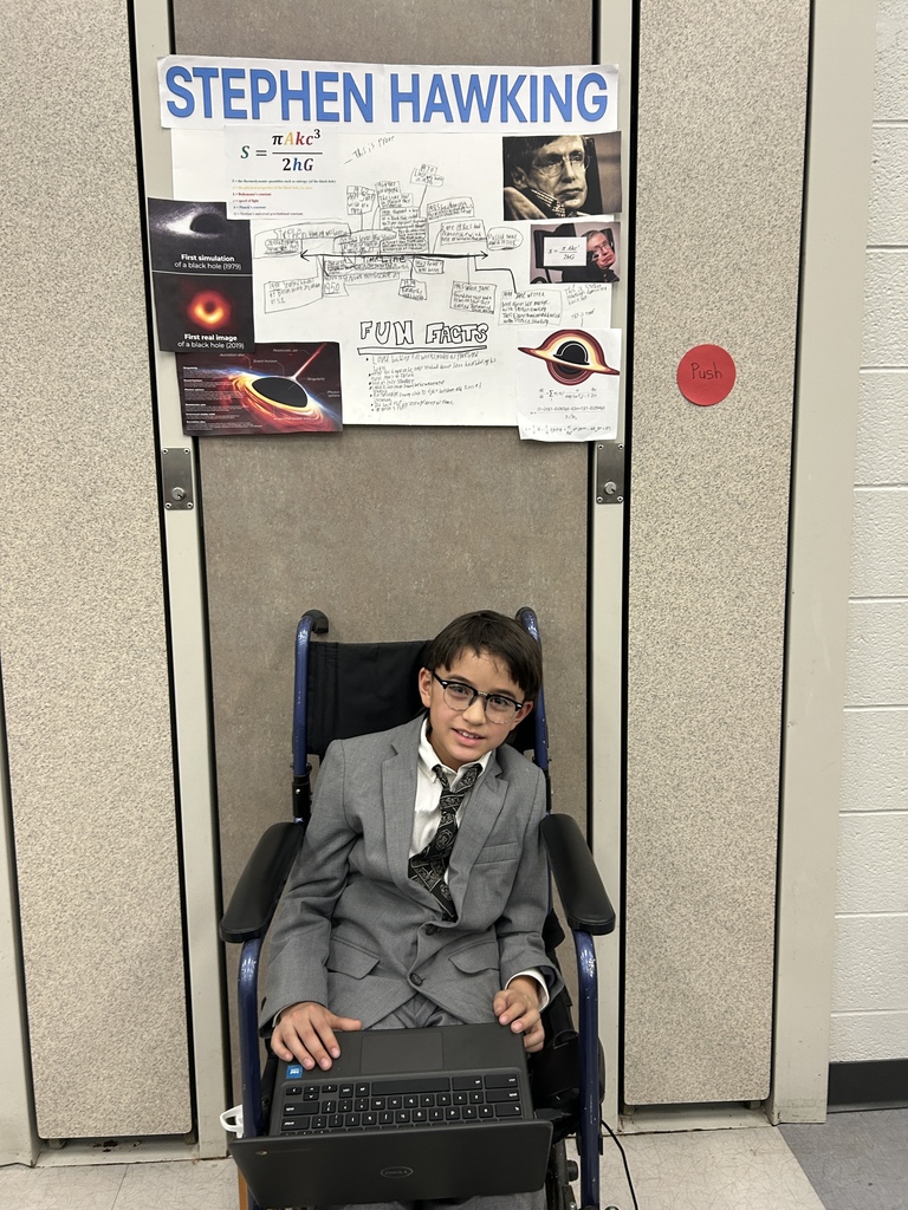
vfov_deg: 67.3
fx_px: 909
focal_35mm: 26
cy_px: 605
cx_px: 454
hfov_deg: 53.1
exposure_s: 1/60
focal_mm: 5.7
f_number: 1.5
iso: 125
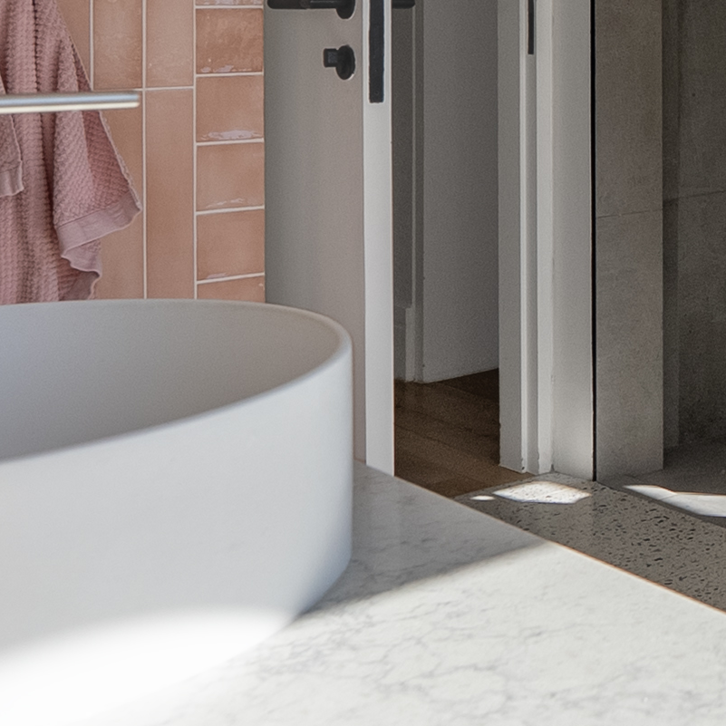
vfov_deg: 25.9
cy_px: -7
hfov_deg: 22.7
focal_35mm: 63
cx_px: 1065
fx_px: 1495
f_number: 6.3
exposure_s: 1/800
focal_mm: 14
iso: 320
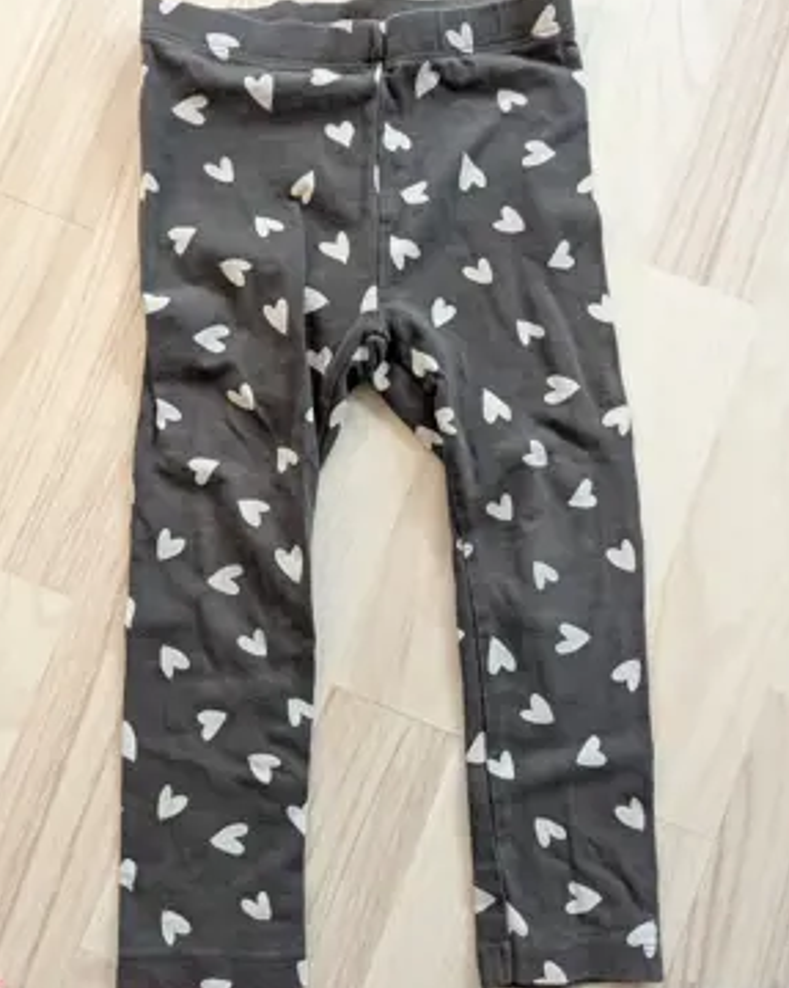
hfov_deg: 54.9
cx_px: 396
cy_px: 482
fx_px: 759
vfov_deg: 66.0
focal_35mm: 26
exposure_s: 1/100
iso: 964
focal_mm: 6.81
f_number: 1.85
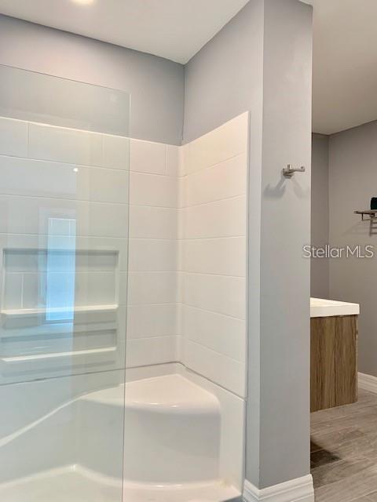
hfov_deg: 53.1
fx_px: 378
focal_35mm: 26
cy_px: 251
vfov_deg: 67.3
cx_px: 188
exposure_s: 1/120
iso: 80
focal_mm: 4.25
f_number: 1.8
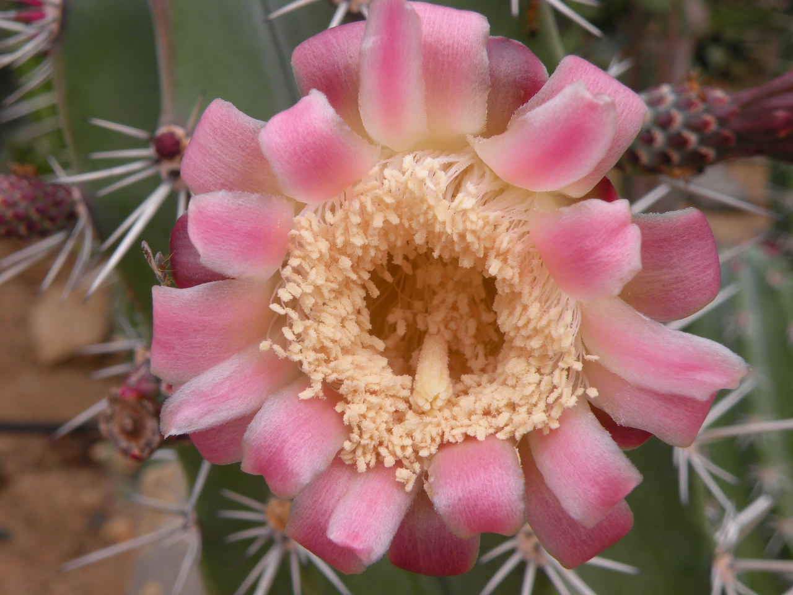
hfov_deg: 34.3
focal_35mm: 56
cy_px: 298
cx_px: 396
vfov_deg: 26.1
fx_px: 1283
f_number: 5
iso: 64
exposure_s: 1/118
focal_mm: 9.8
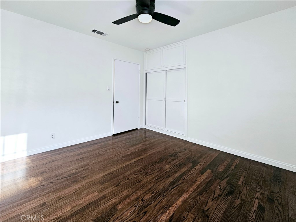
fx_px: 111
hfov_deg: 106.2
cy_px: 111
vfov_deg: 89.9
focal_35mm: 13
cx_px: 148
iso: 64
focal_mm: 2.2
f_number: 2.2
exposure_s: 1/120
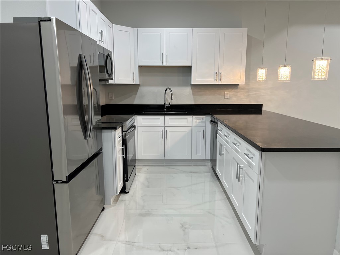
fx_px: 255
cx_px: 170
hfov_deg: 67.3
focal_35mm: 26
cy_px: 128
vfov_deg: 53.1
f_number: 1.5
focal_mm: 5.7
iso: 125
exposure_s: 1/120
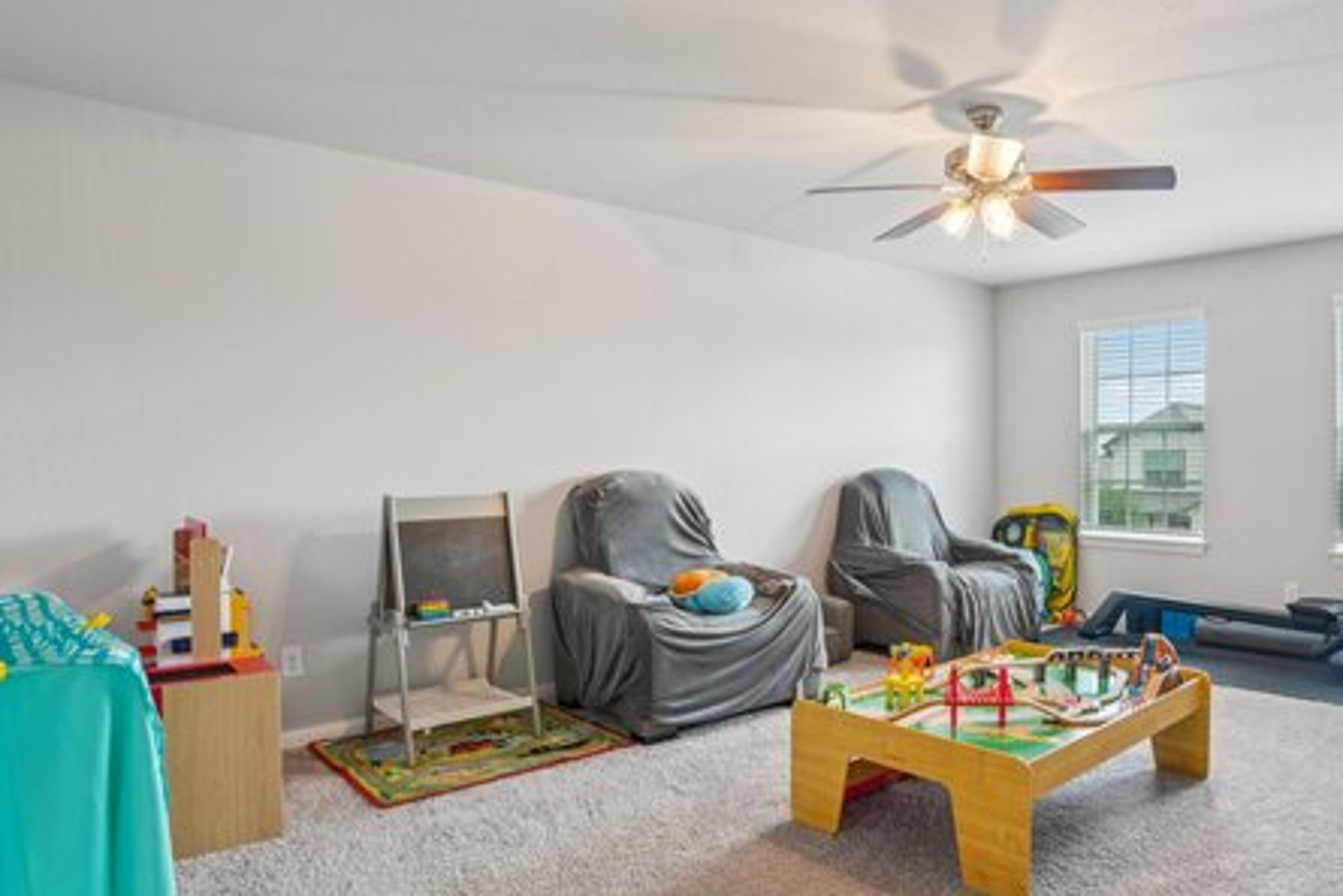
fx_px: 858
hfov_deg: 74.7
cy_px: 481
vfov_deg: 55.1
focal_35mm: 23
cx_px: 845
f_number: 8
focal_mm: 16
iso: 400
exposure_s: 1/10
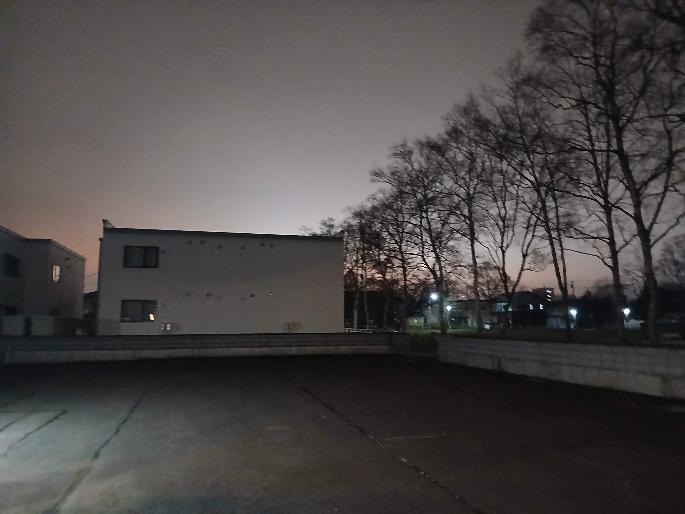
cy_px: 257
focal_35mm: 26
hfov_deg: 67.3
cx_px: 342
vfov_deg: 53.1
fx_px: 515
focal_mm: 3.86
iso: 2500
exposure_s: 1/10
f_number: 1.8
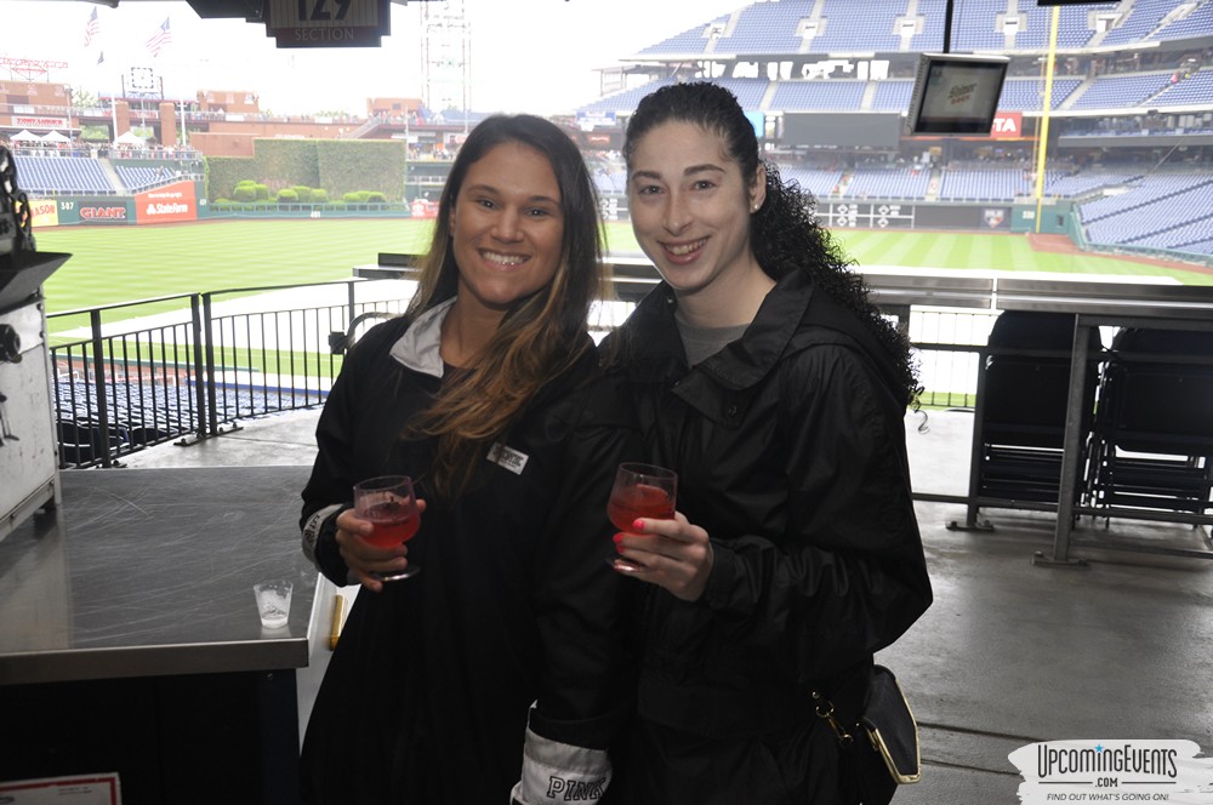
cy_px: 402
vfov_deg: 35.4
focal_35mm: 38
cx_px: 606
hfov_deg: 51.3
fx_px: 1262
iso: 400
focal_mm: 25
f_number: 5
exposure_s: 1/60
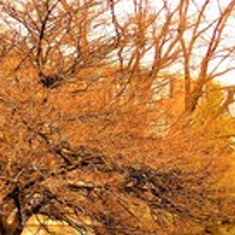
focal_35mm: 125
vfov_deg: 13.3
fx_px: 960
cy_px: 332
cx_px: -206
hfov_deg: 12.6
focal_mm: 5.3
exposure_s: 1/100
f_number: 3.2
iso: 125
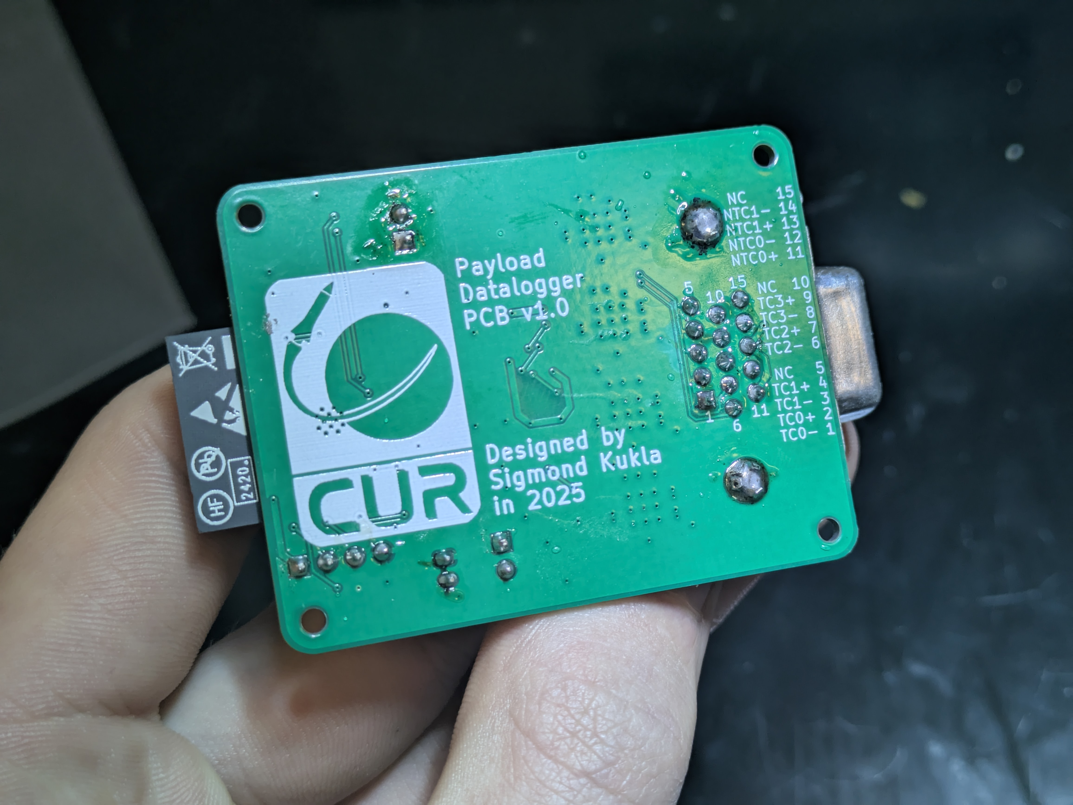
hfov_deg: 37.5
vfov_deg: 28.6
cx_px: 536
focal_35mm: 51
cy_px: 402
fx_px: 1582
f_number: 1.89
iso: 47
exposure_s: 1/210
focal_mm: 5.43
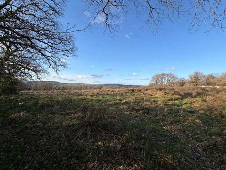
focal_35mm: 14
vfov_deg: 85.7
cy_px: 85
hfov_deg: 102.1
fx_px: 91
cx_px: 113
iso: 40
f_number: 2.2
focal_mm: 2.22
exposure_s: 1/734
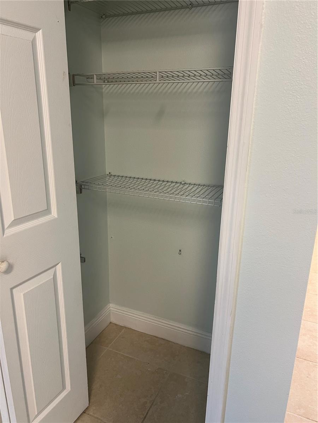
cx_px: 159
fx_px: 318
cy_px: 212
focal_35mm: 26
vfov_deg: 67.3
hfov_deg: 53.1
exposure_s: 1/60
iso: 80
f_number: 1.5
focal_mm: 5.7
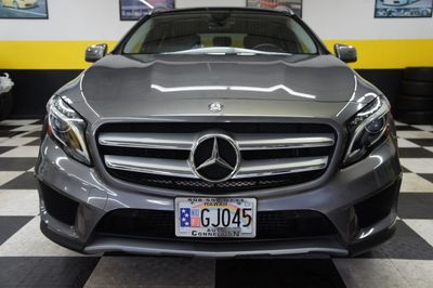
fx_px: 415
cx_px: 216
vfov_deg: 38.3
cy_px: 144
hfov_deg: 55.1
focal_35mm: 34
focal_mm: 23
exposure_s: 1/40
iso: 320
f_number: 4
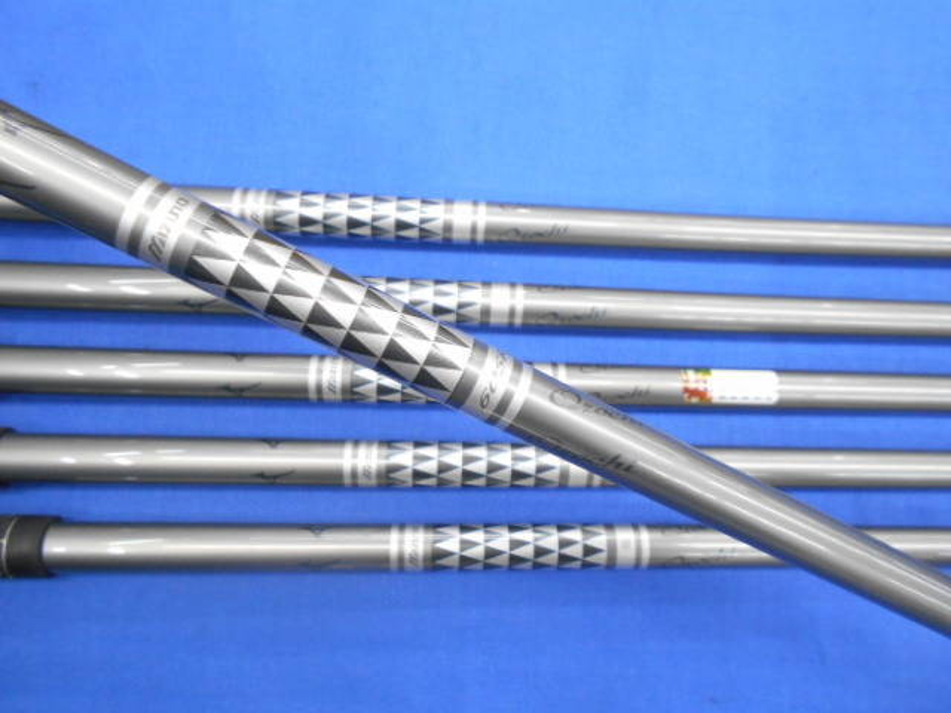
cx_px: 476
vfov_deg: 53.1
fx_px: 714
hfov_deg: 67.3
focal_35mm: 26
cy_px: 356
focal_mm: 4.6
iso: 320
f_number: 3.2
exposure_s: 1/30
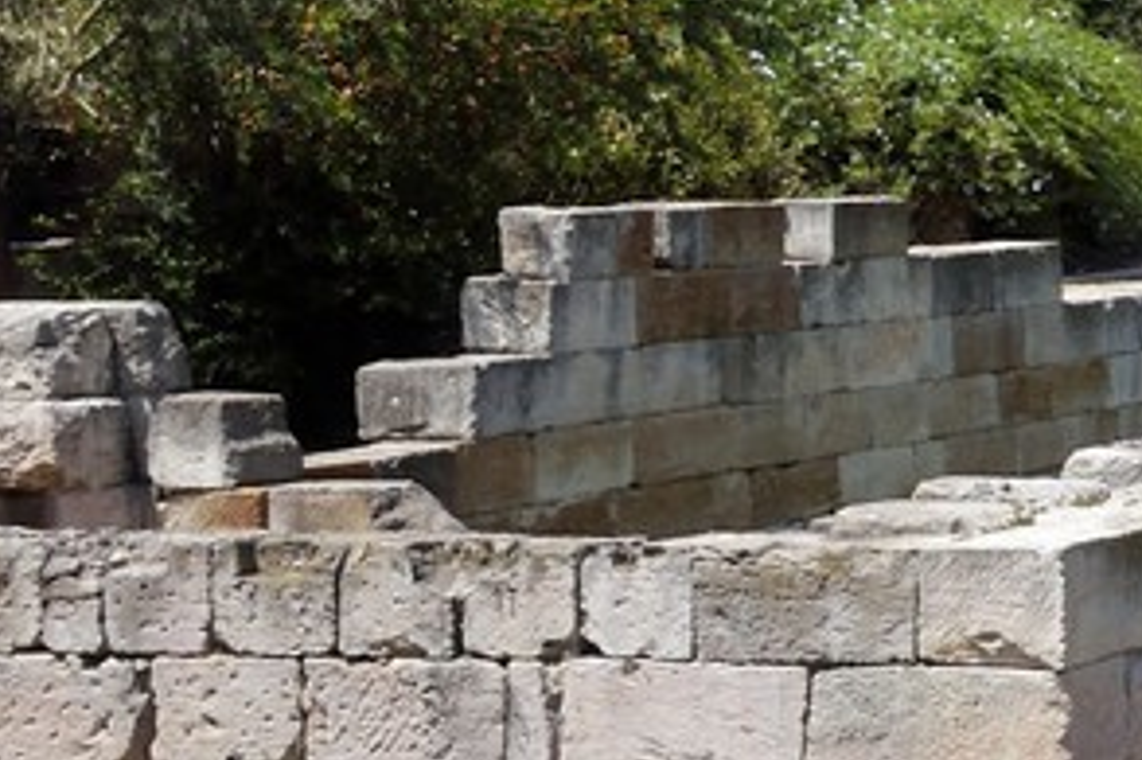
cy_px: 222
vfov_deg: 10.4
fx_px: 4153
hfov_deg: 12.2
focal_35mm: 131
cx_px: 2798
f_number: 18
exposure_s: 1/160
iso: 200
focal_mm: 24
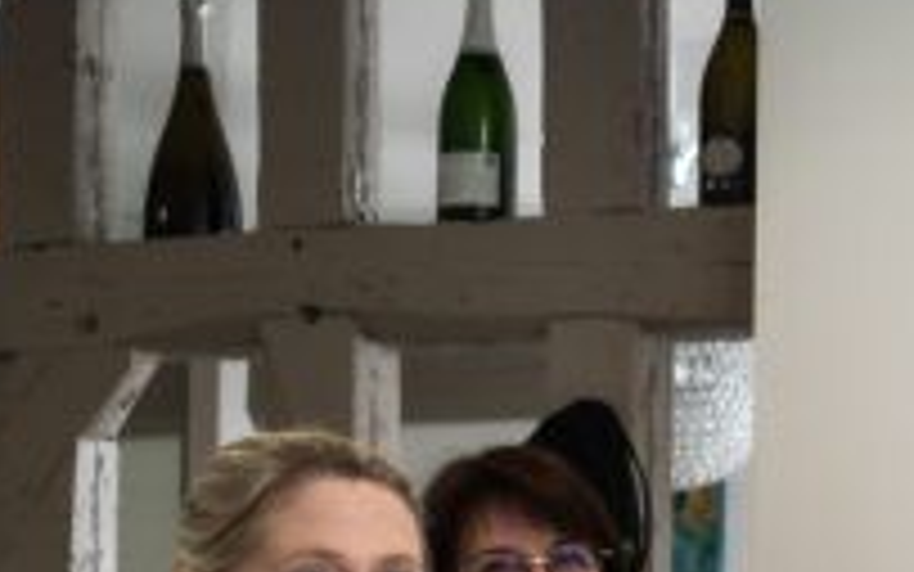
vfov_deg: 10.4
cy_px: 687
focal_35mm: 124
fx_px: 3090
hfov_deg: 15.5
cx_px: 1387
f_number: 1.8
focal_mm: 17
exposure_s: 1/125
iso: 320
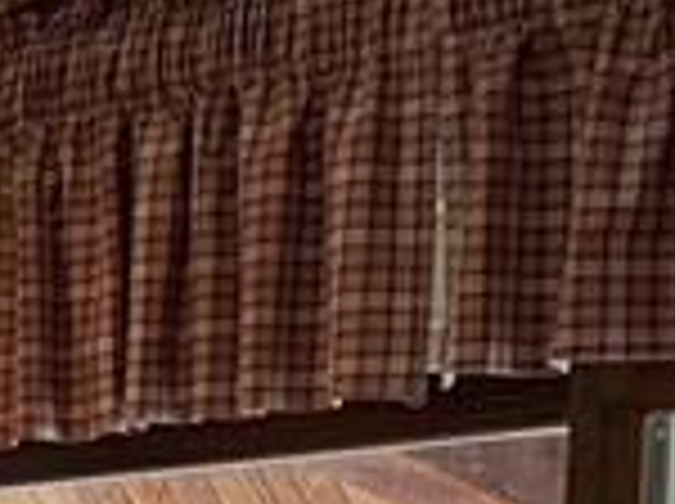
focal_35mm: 178
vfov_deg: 7.8
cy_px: 1130
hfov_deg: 8.6
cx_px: -1530
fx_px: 3465
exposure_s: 1/125
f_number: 1.6
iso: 125
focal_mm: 5.96
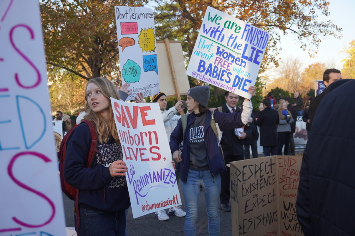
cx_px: 178
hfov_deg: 45.0
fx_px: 429
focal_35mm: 44
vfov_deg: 30.8
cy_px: 118
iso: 125
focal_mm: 29
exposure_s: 1/160
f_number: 4.5
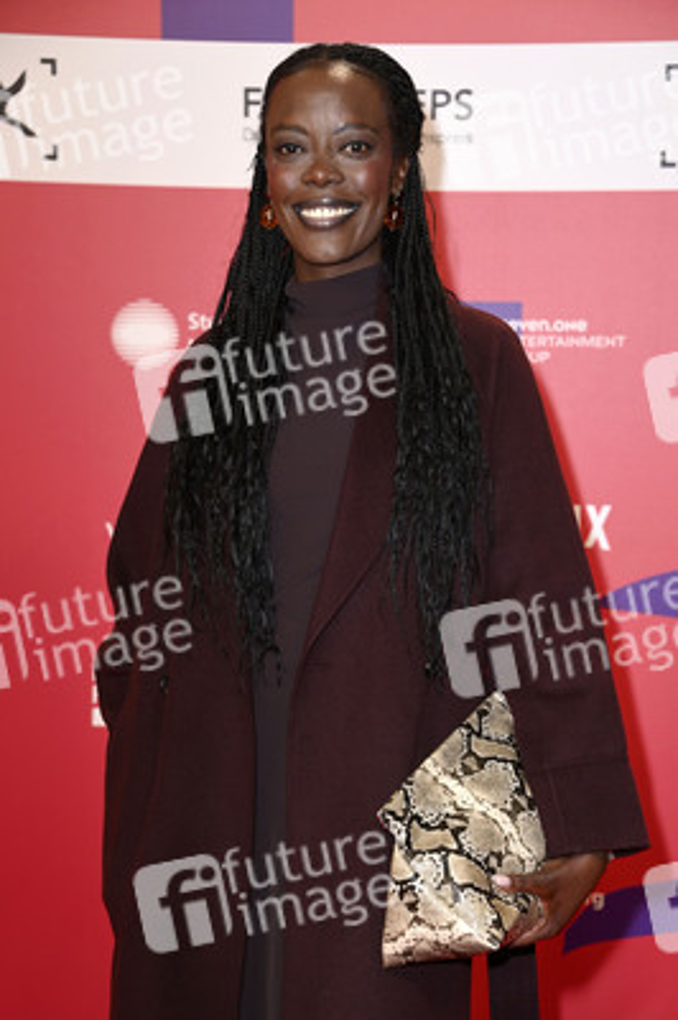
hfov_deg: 16.0
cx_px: 339
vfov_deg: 23.9
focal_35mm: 85
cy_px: 510
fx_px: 2405
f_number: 5.6
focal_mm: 85
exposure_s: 1/250
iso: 640
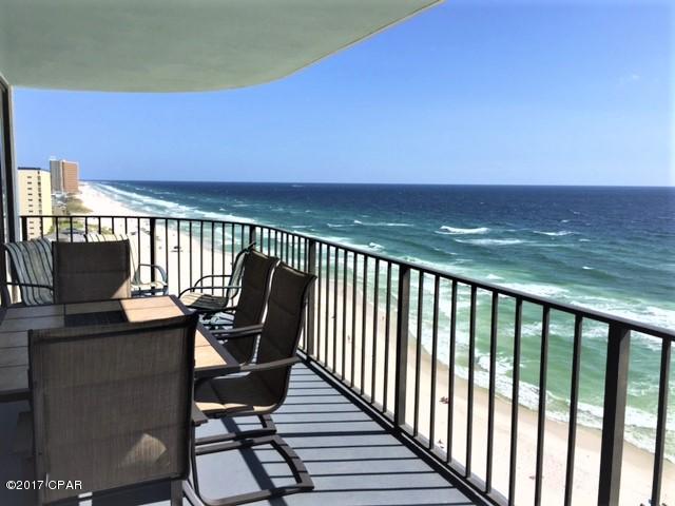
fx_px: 565
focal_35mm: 29
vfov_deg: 48.2
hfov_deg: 61.7
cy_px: 253
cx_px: 338
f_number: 2.2
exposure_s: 1/3049
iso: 32
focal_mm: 4.15
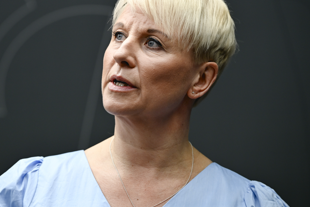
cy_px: 61
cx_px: 121
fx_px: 1464
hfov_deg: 12.1
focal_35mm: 170
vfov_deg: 8.1
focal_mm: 120
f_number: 4
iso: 450
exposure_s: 1/125
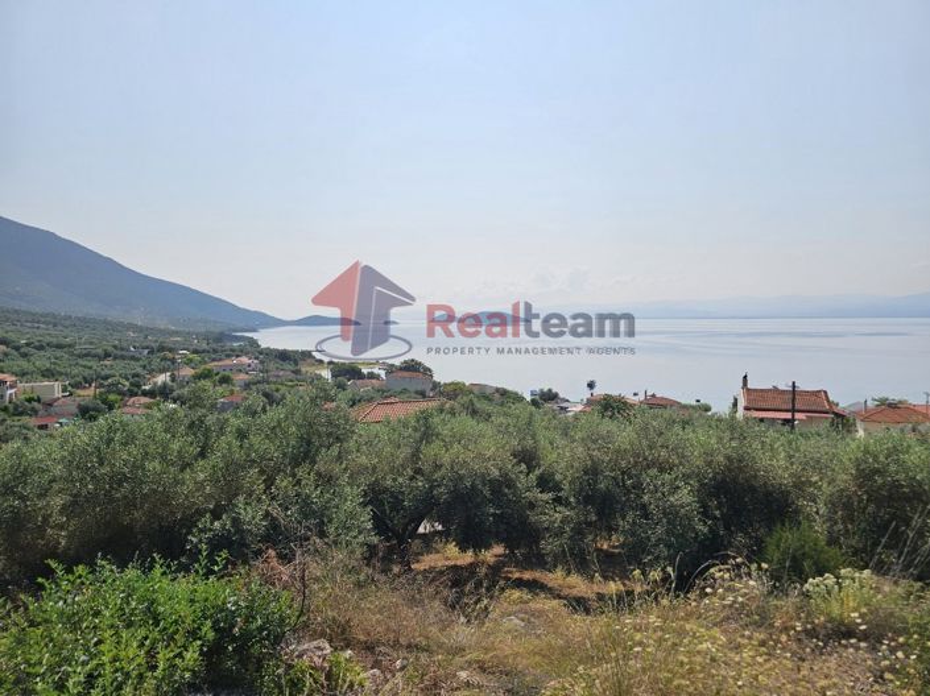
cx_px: 465
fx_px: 618
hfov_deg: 74.0
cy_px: 348
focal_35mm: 23
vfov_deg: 58.8
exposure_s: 1/1879
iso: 10
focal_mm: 6.3
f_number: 1.7
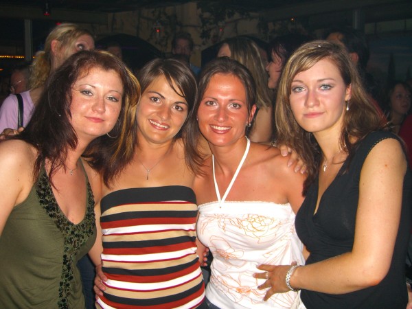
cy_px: 154
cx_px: 206
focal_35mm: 38
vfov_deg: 37.7
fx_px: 452
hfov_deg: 49.0
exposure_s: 1/60
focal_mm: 7.9
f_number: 2.8
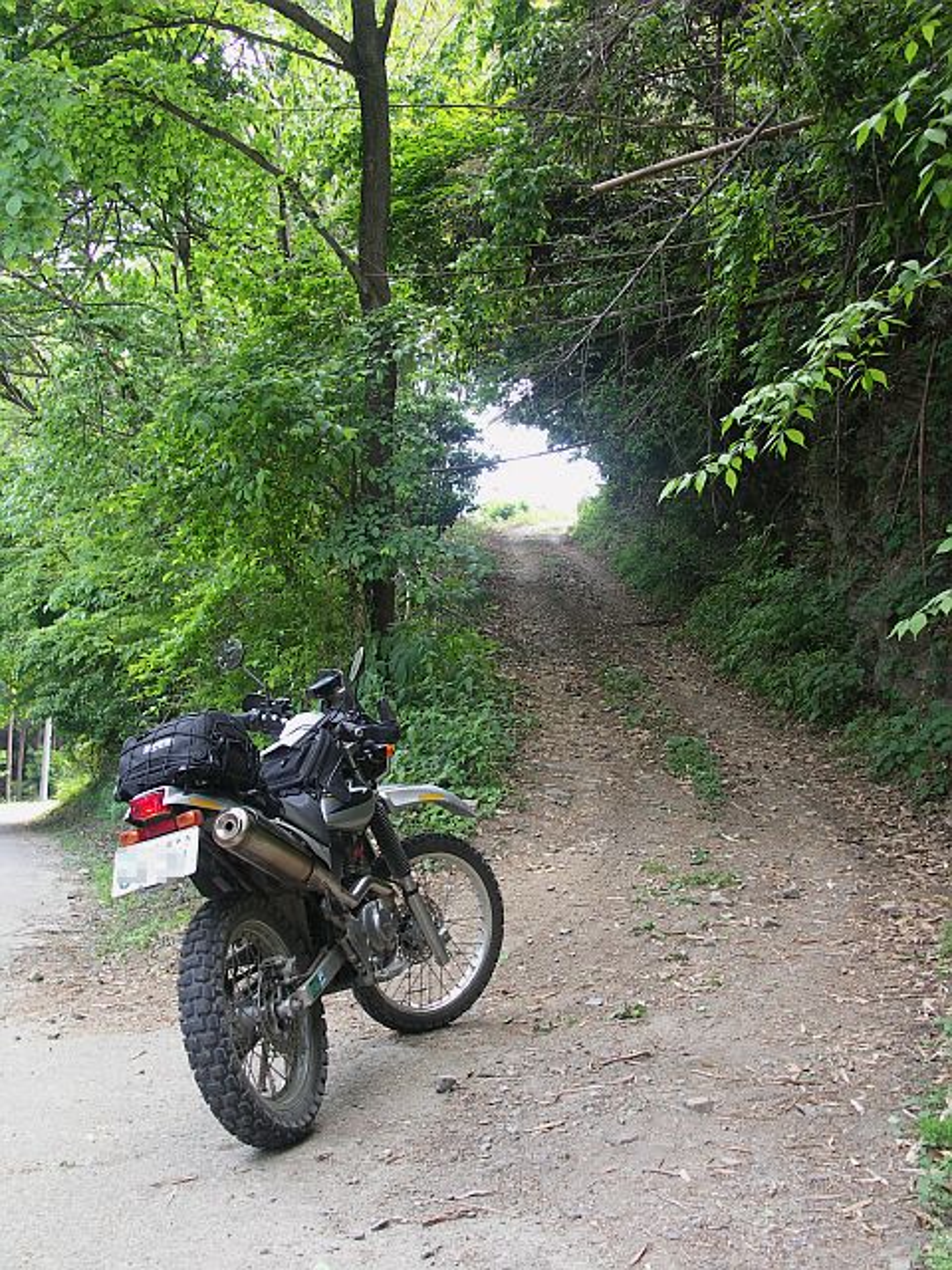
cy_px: 635
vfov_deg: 50.1
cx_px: 476
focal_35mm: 37
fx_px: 1357
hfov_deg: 38.7
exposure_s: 1/50
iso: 80
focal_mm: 9.6
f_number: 2.8
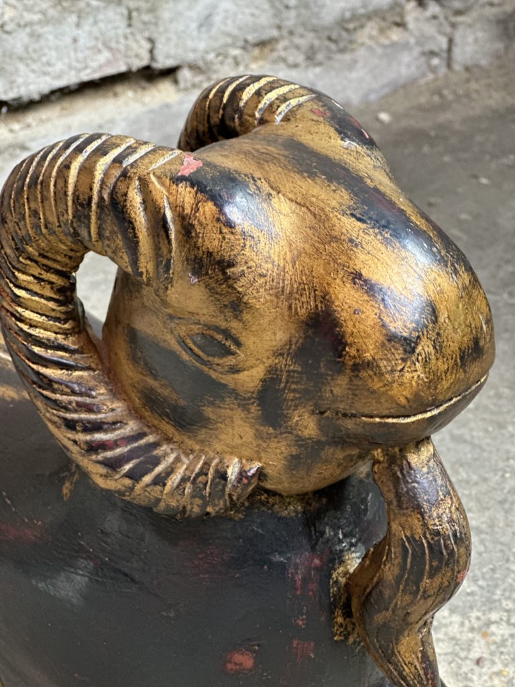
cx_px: 258
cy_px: 344
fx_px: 1527
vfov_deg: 25.3
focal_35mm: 77
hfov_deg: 19.1
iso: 400
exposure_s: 1/25
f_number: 2.8
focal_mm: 9
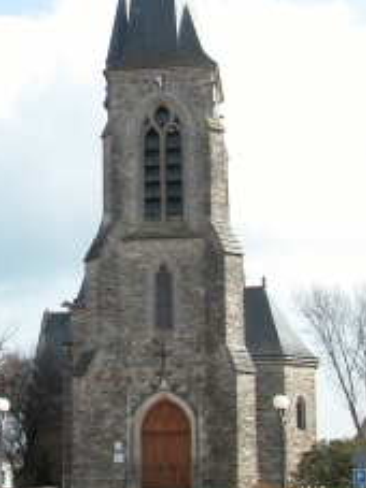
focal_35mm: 79
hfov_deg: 18.1
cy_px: 239
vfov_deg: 24.7
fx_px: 1115
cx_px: -13
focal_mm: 8.9
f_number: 6.3
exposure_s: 1/181
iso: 100
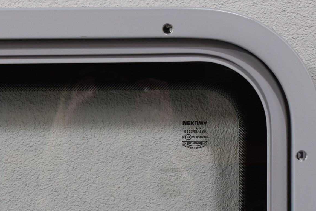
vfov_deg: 13.2
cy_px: 152
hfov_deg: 19.8
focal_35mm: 103
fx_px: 905
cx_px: 111
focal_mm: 31
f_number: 5.6
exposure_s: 1/125
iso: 360
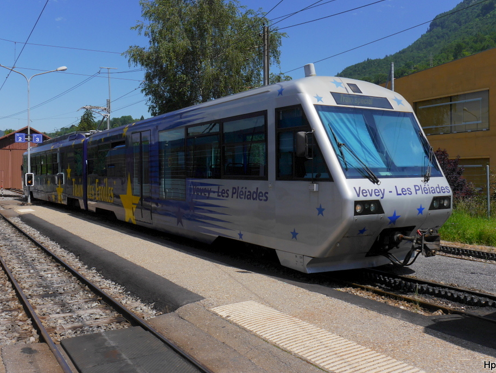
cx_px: 244
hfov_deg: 52.6
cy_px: 177
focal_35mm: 35
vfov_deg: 40.7
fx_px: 502
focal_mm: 16
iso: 160
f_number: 10
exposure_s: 1/640
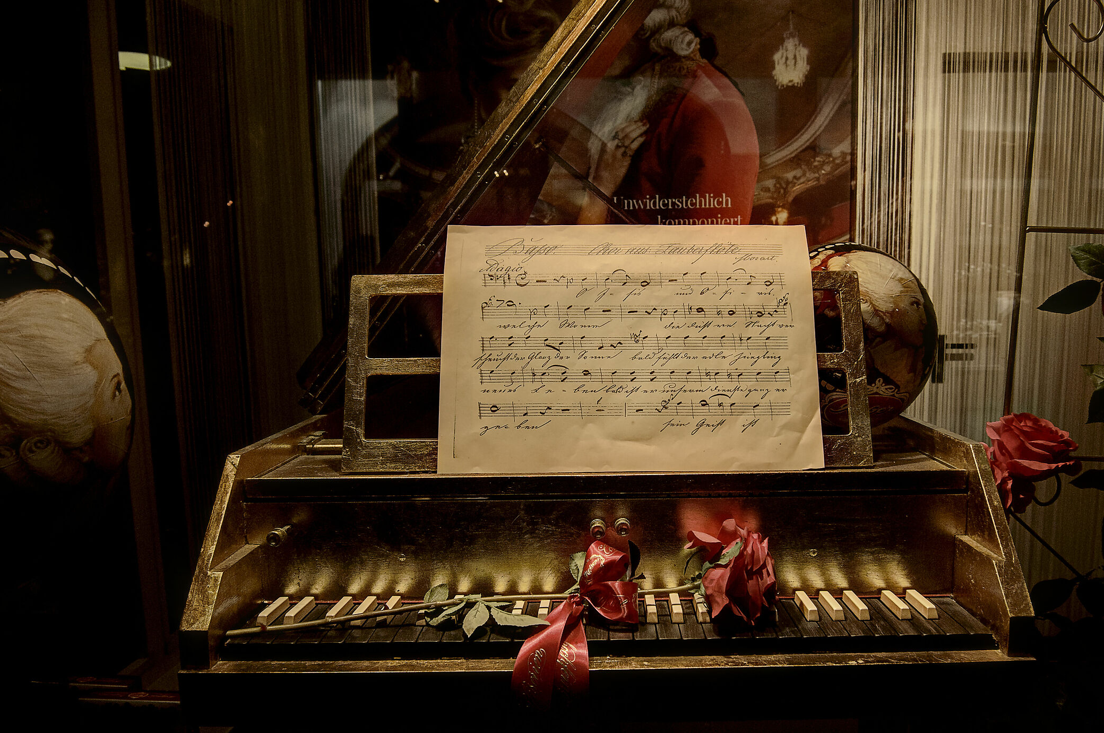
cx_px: 602
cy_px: 404
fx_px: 919
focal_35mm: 30
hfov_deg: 61.9
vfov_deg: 43.4
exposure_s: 1/320
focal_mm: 26
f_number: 7.1
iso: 500
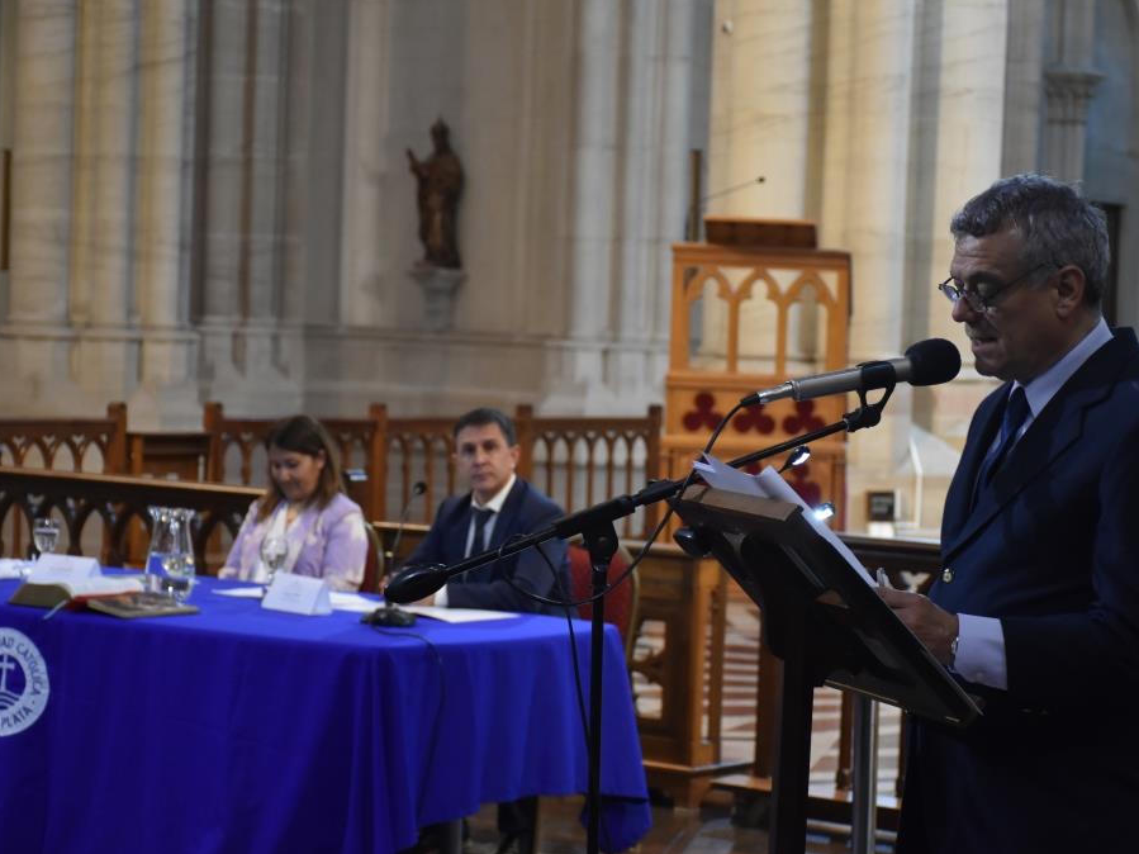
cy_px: 429
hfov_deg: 21.3
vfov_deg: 16.1
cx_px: 642
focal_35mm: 92
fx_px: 3027
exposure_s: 1/25
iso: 2000
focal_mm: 56
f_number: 4.8
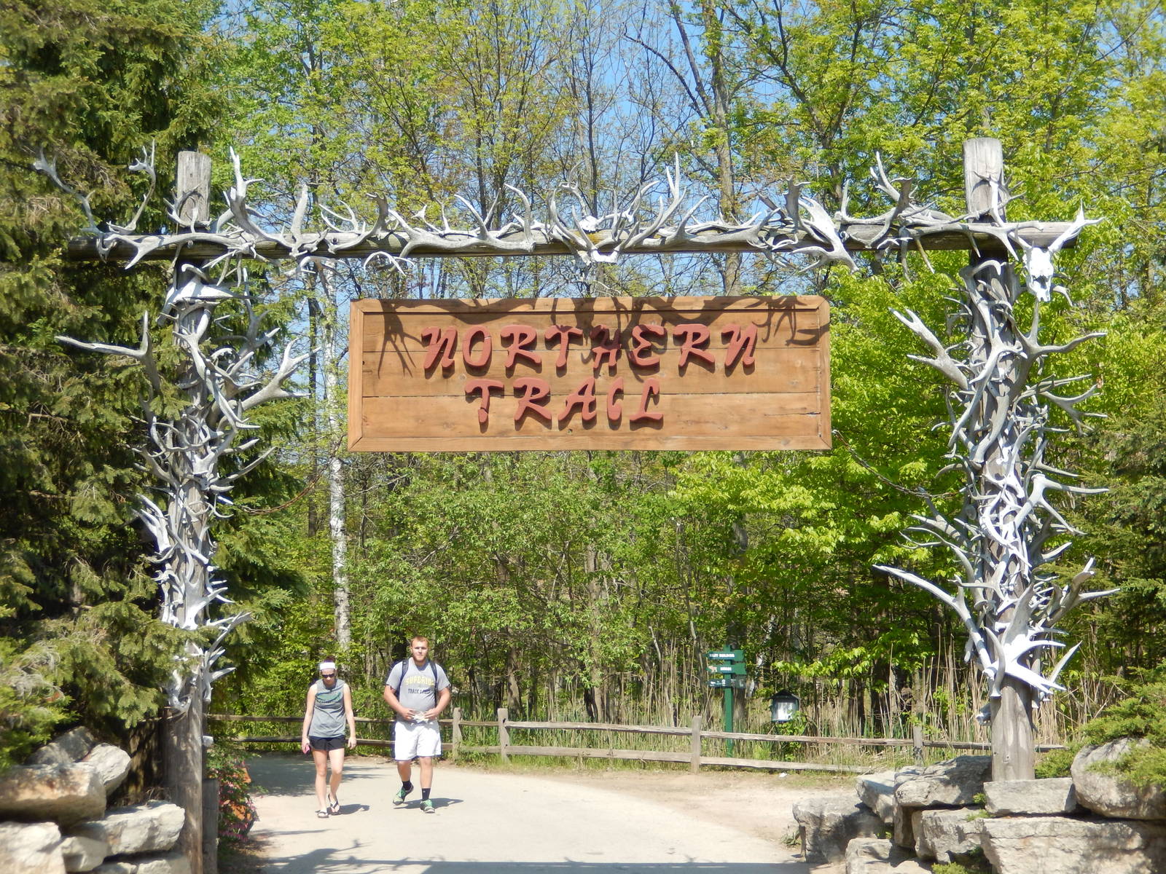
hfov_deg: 42.1
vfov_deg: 32.2
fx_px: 1516
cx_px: 583
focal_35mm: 45
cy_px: 437
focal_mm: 8.1
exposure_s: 1/640
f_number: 4.3
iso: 125
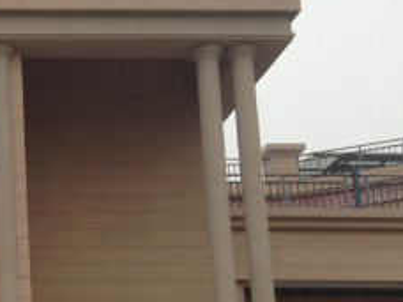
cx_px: -224
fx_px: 1432
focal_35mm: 123
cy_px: 323
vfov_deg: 11.9
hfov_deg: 14.8
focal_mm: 4.28
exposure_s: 1/159
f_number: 2.4
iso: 50
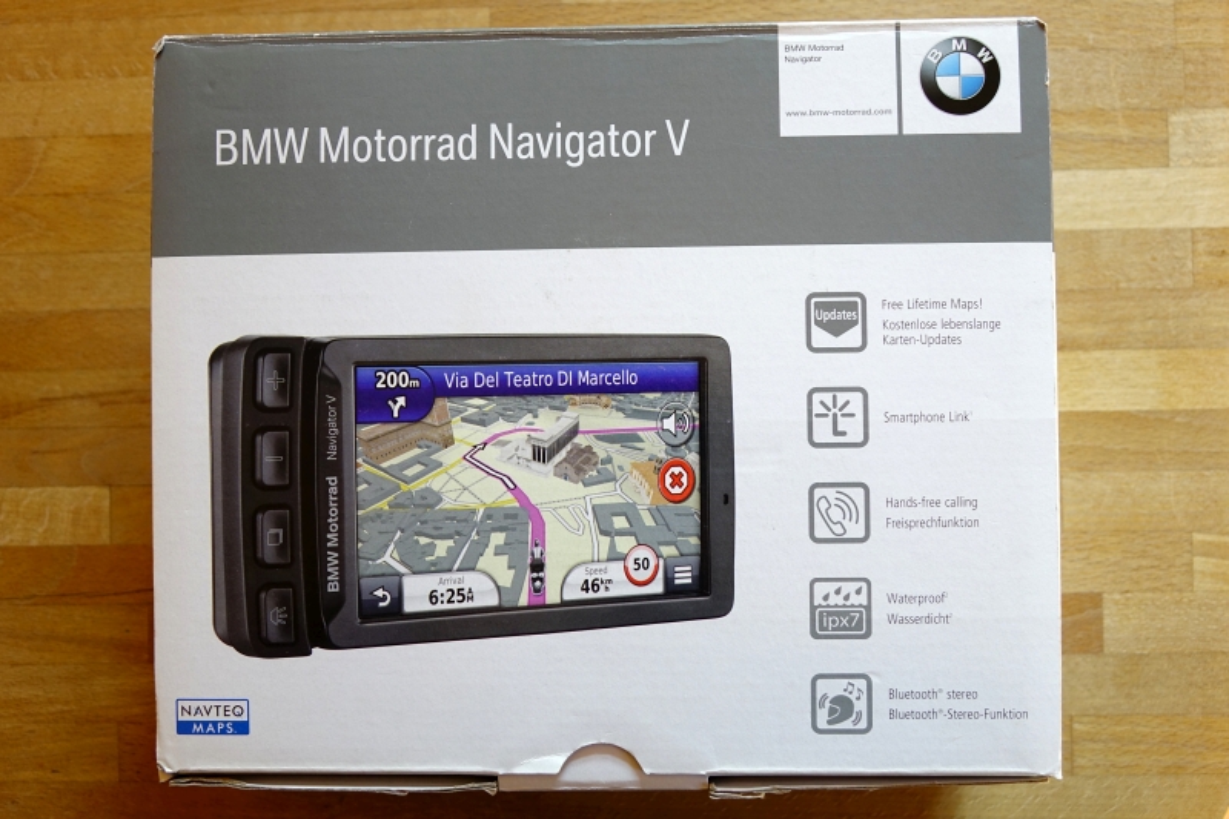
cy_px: 410
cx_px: 614
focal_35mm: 38
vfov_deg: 35.0
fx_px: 1297
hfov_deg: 50.7
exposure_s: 1/40
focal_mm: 13.94
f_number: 2.8
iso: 125
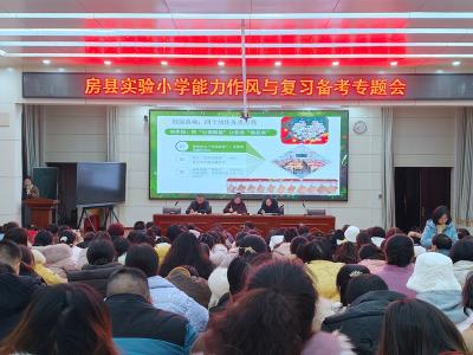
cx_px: 236
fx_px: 547
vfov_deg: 36.0
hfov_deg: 46.8
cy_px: 178
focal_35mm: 40
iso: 125
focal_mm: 4.84
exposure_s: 1/100
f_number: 1.8
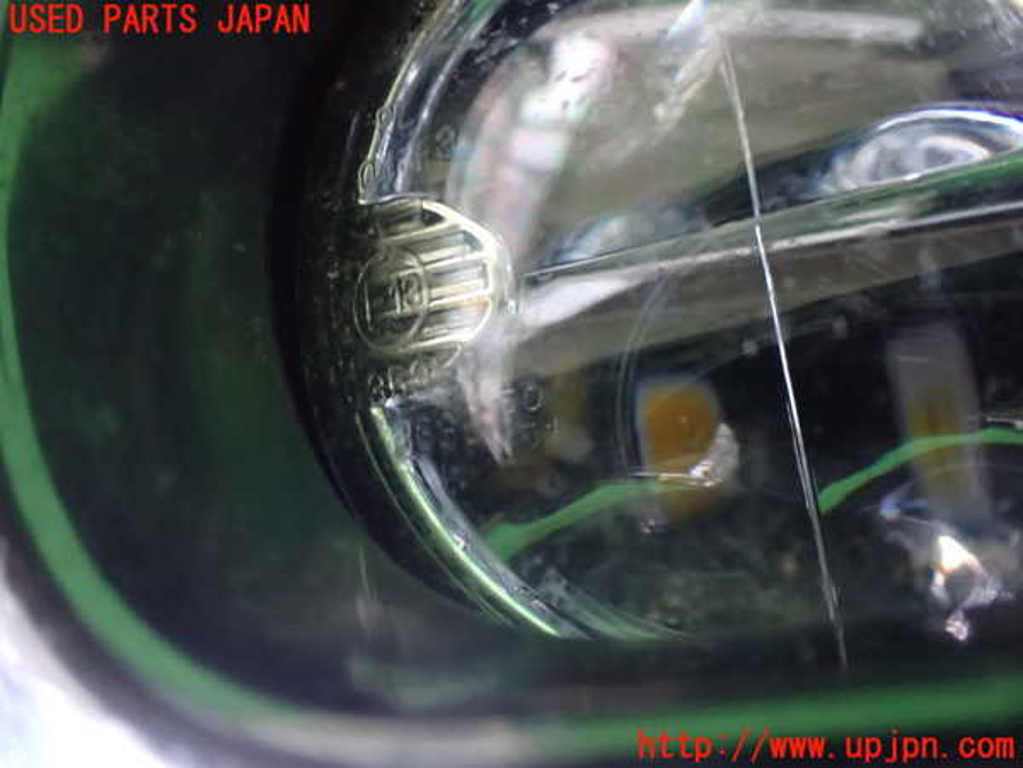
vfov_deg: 46.8
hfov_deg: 60.0
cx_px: 512
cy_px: 384
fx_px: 887
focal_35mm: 30
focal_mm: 5.4
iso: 1250
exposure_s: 1/30
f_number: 2.3
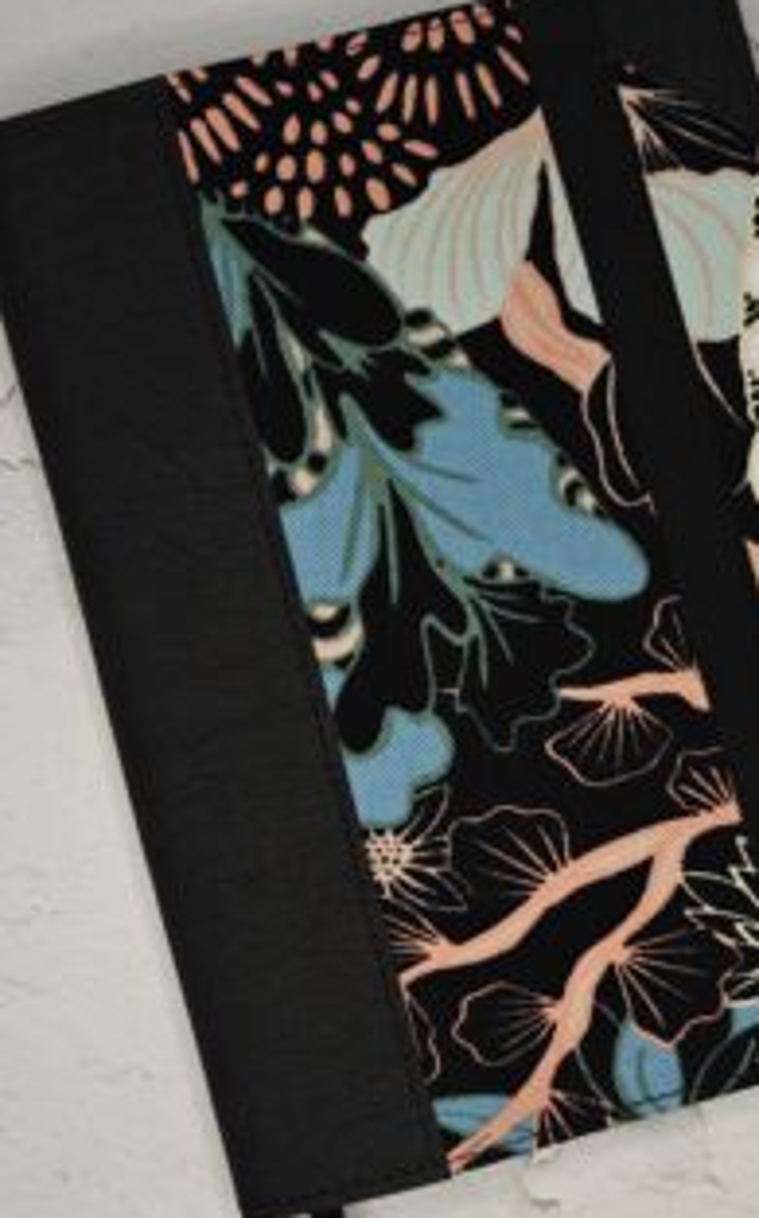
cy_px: 625
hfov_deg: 24.7
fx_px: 1725
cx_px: 475
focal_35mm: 52
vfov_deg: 38.9
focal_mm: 6.06
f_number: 1.6
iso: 125
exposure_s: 1/100
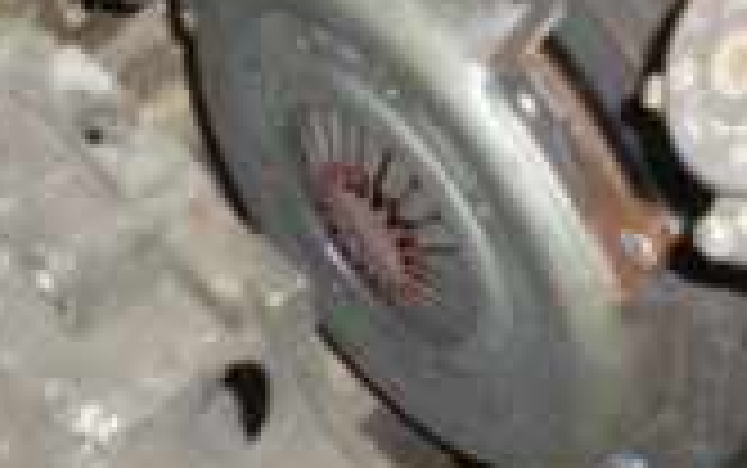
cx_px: 477
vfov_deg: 8.5
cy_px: 90
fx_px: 3158
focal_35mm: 155
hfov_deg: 13.5
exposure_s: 1/60
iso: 263
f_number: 3.1
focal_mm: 6.3
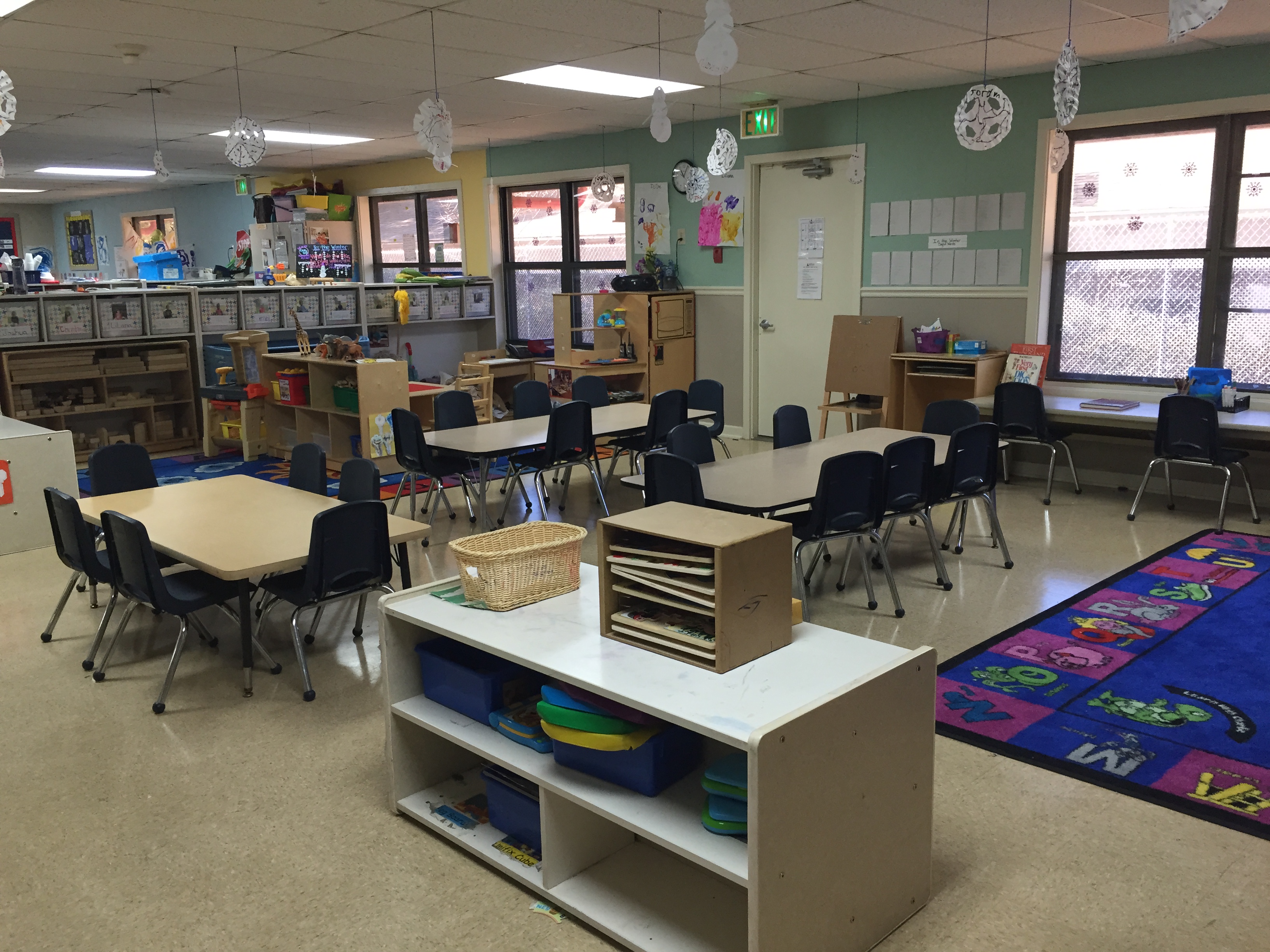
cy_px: 476
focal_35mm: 29
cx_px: 635
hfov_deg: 61.7
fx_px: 1064
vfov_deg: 48.2
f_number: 2.2
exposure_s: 1/30
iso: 50
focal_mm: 4.15
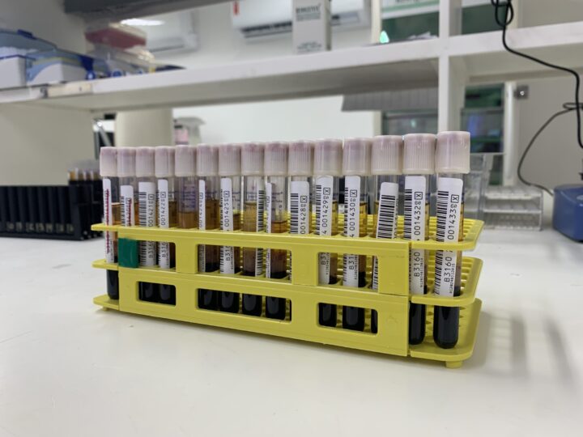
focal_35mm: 26
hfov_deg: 67.3
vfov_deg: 53.1
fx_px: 438
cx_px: 292
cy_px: 218
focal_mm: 4.25
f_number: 1.8
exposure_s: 1/60
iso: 50
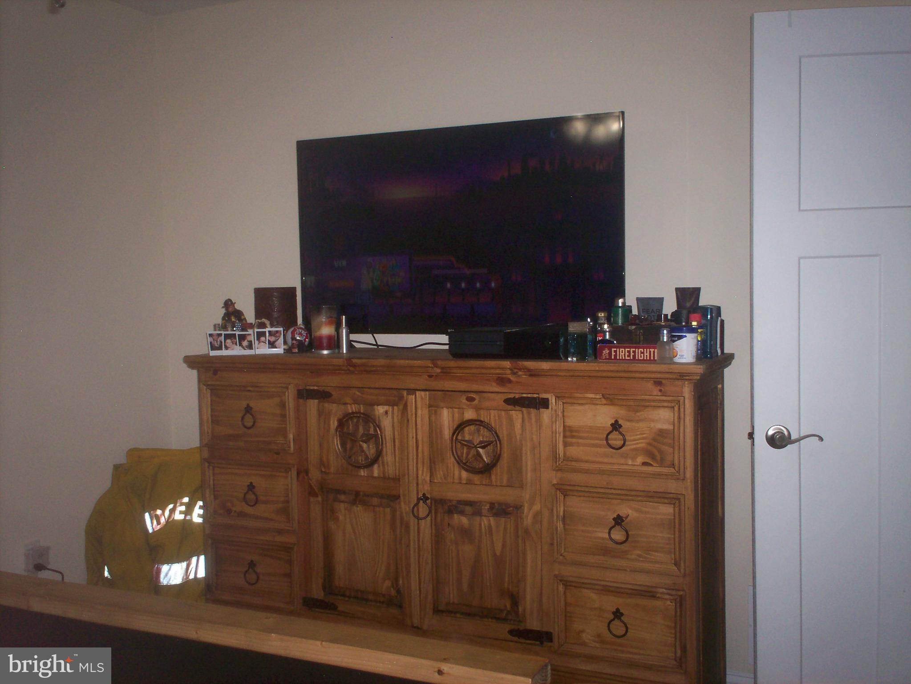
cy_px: 342
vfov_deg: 39.7
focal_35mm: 36
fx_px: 948
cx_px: 456
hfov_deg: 51.3
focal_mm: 6
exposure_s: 1/60
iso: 140
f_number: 4.5
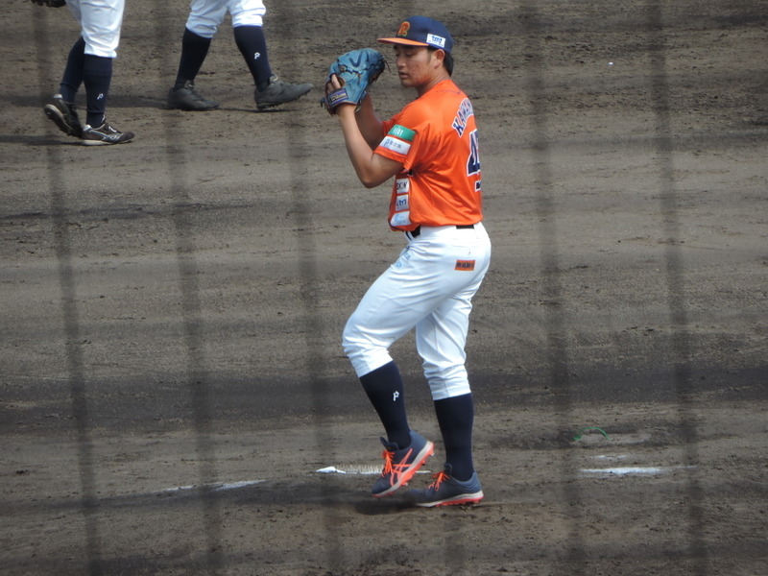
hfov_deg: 3.3
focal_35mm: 600
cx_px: 384
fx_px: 13312
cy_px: 288
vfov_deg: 2.5
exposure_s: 1/250
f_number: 4.9
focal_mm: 107
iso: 100
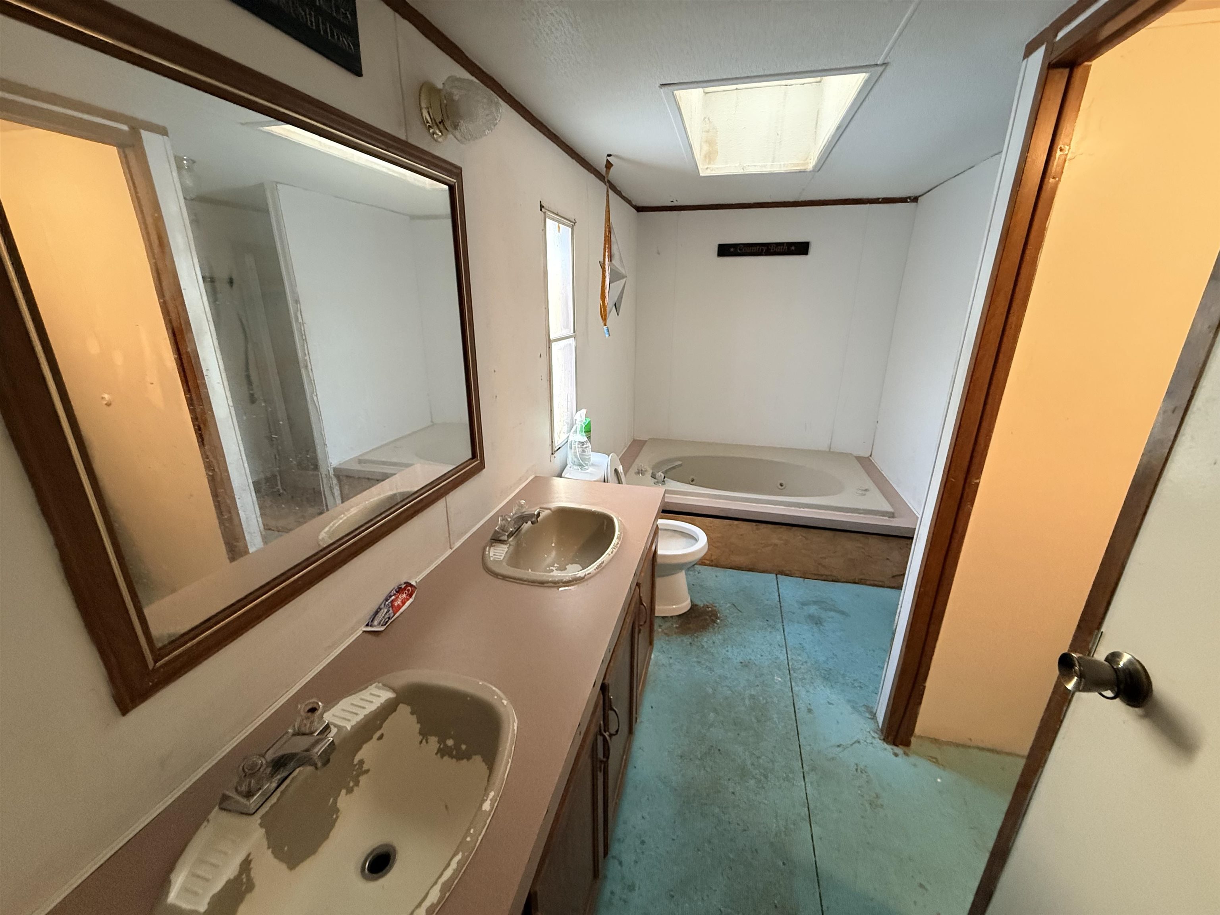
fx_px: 493
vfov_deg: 85.7
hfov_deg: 102.1
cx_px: 610
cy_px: 458
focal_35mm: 14
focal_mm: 2.22
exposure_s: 1/120
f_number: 2.2
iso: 640
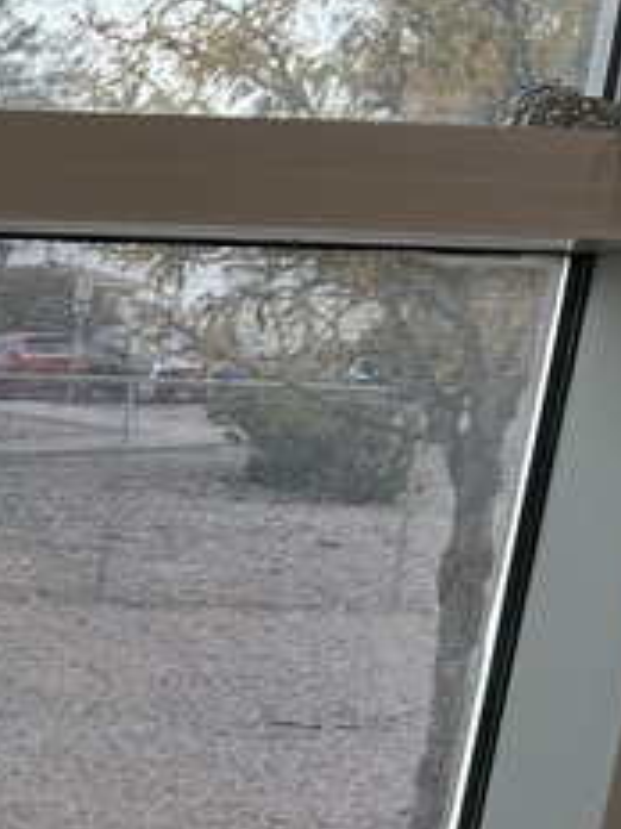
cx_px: -1049
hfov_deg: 10.4
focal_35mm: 115
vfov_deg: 15.7
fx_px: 2751
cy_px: 1269
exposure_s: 1/115
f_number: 1.5
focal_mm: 5.7
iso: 64
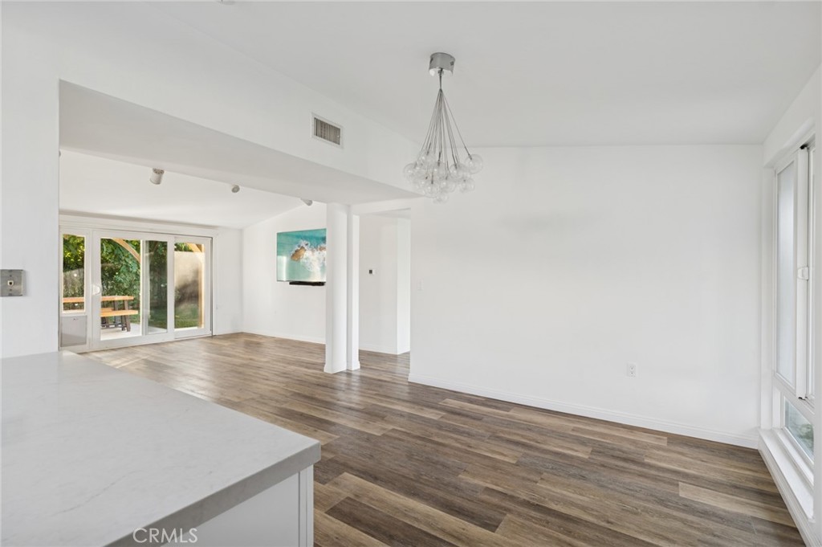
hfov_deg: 96.8
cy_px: 274
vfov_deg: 73.7
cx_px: 411
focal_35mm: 16
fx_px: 365
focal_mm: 16
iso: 320
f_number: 8
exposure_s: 1/4
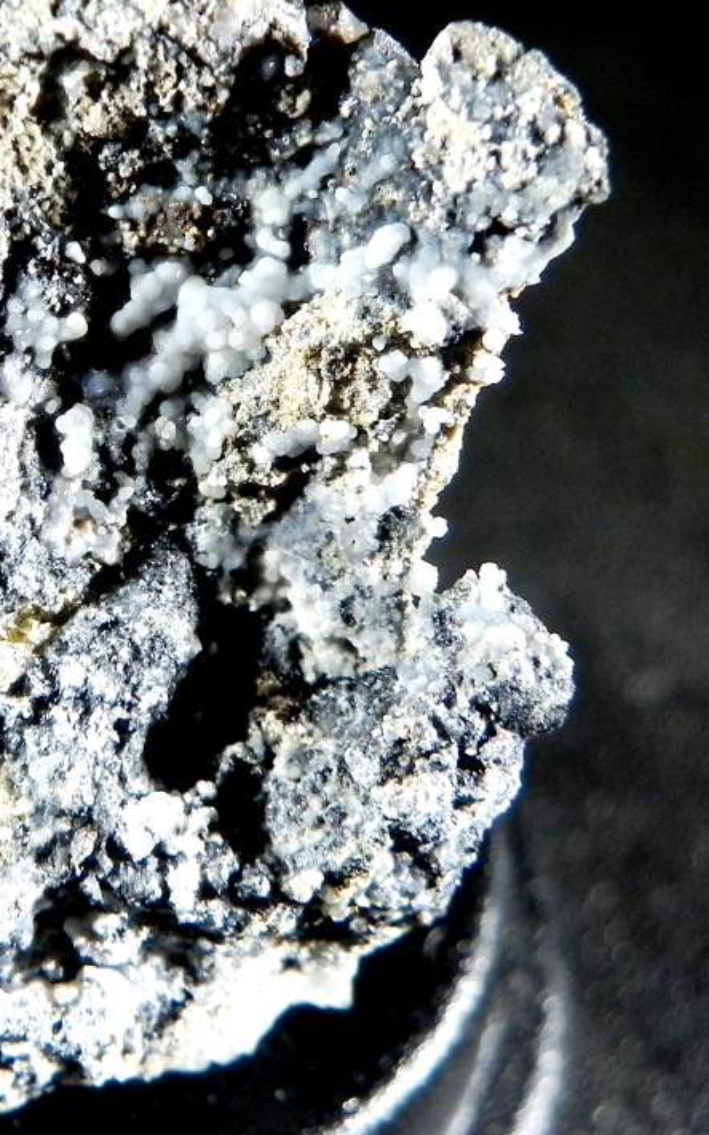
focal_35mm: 123
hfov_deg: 10.5
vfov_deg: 16.9
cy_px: 428
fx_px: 3805
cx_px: -48
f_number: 3.5
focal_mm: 11.8
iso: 262
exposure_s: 1/40
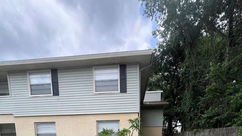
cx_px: 121
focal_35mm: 19
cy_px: 157
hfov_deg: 89.5
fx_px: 122
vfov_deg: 42.5
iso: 32
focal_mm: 1.57
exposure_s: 1/673
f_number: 1.8
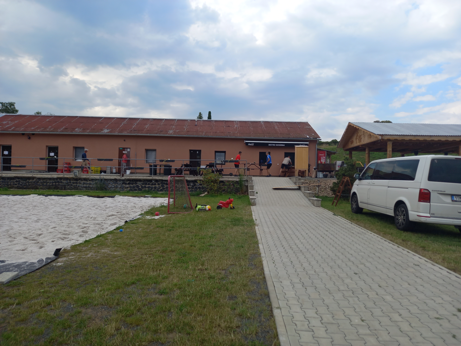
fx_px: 333
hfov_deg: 69.4
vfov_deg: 54.9
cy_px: 173
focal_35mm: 25
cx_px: 230
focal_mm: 4.6
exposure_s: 1/633
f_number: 2
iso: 25
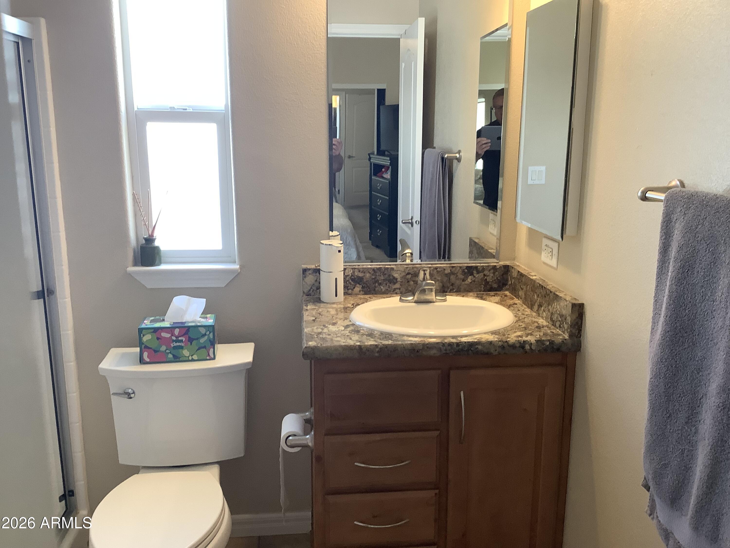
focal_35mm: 31
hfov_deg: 58.4
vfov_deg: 45.4
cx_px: 365
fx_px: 654
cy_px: 274
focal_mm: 3.3
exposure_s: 1/50
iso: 100
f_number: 2.4
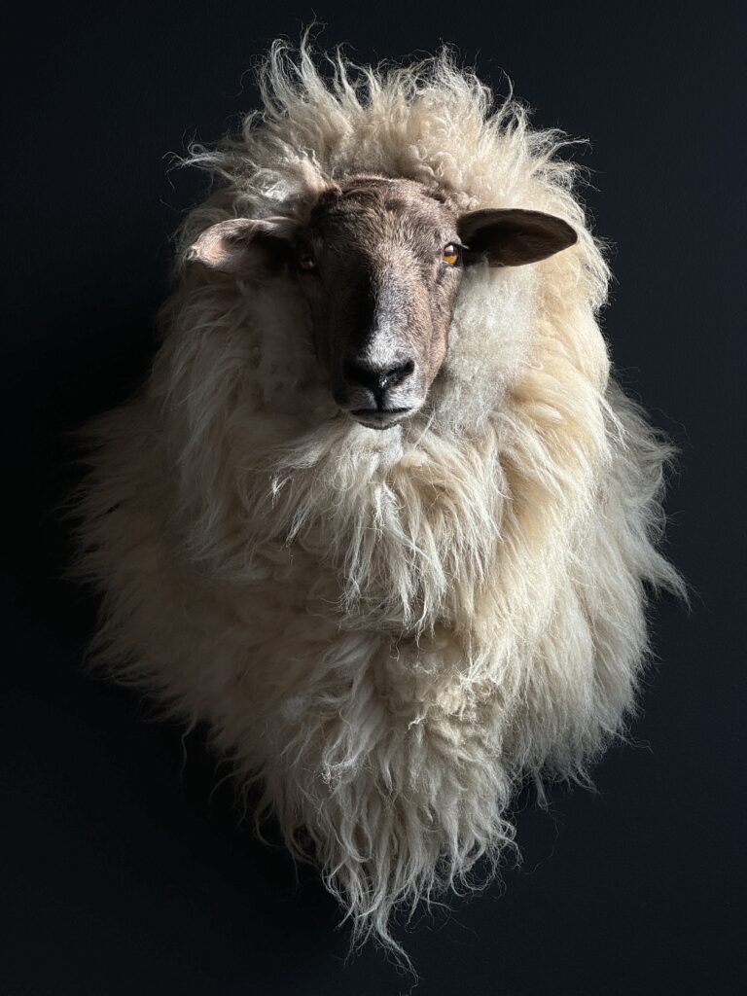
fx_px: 2216
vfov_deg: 25.3
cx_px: 374
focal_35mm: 77
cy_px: 498
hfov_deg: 19.1
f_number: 2.8
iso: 25
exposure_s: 1/221
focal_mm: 9
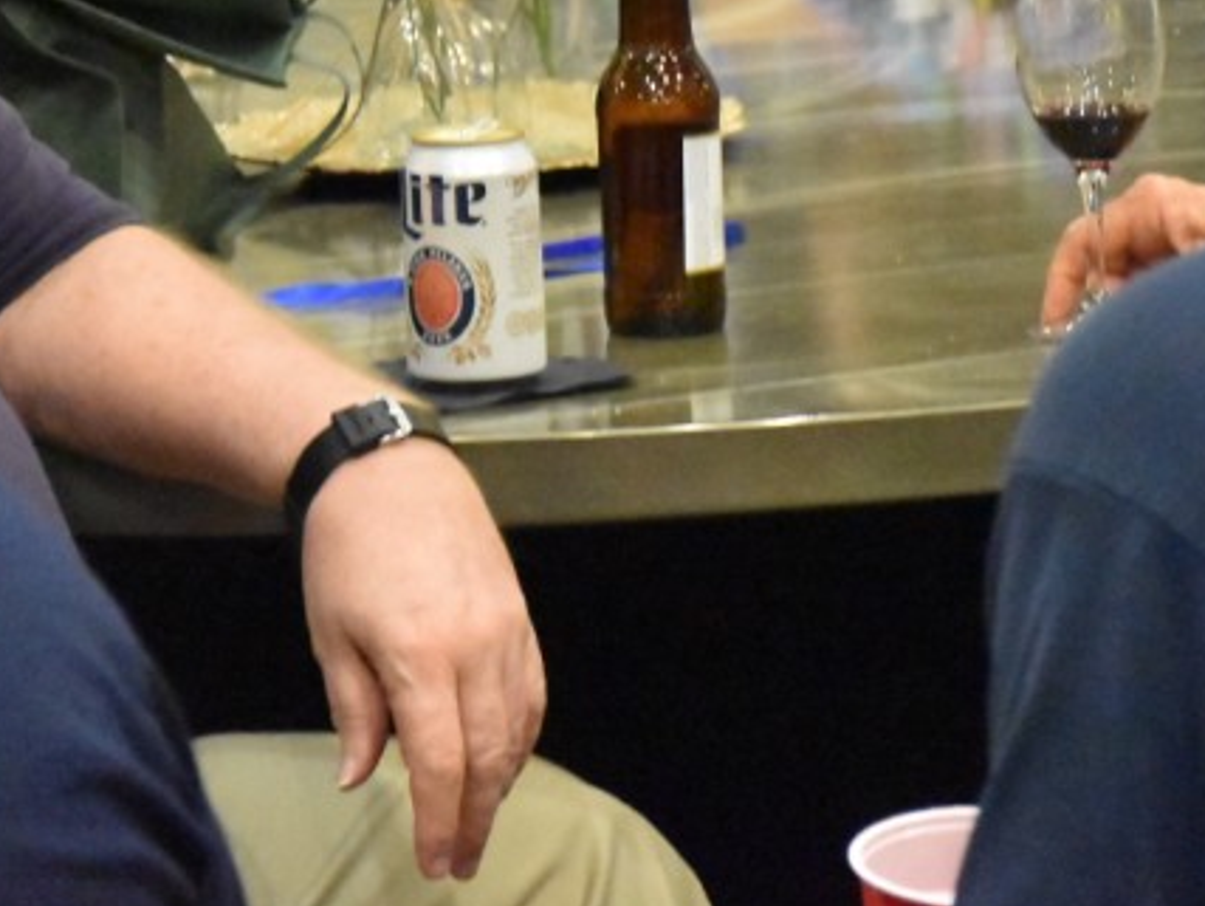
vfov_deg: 6.1
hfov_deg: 8.2
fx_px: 8396
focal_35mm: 241
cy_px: -96
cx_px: 683
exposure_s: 1/125
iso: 12800
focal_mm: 62
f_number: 5.3
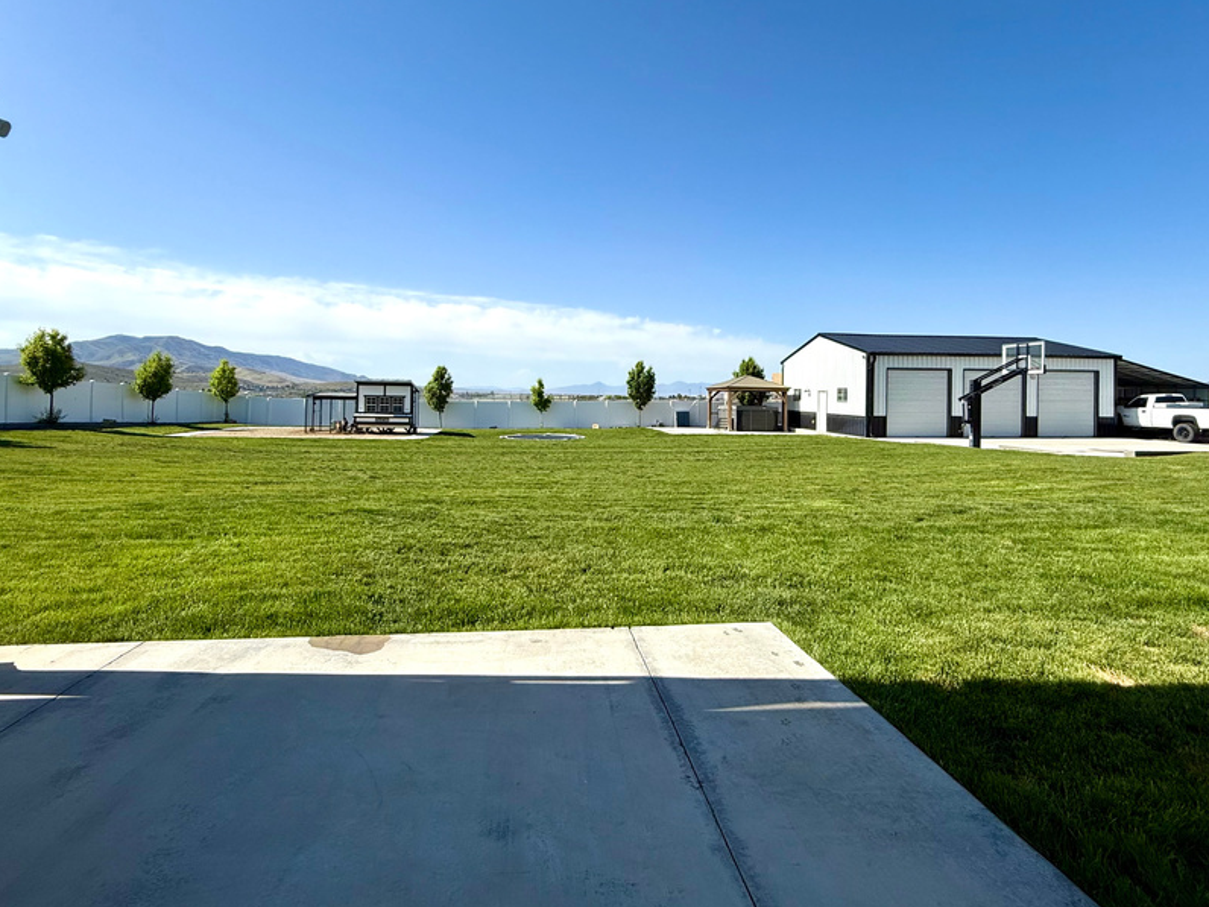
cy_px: 381
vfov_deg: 71.1
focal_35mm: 18
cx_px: 612
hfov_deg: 87.8
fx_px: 629
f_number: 2.2
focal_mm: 2.22
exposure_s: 1/3125
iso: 50
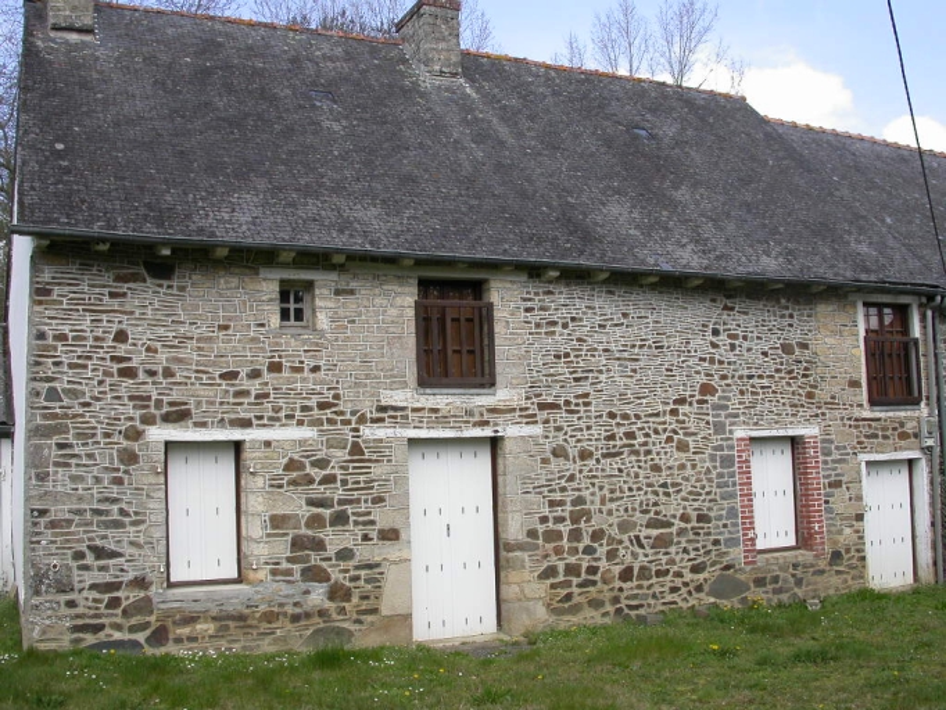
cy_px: 355
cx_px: 473
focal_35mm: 38
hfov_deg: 49.0
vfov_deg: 37.7
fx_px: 1039
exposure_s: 1/239
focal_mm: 7.85
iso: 100
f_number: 6
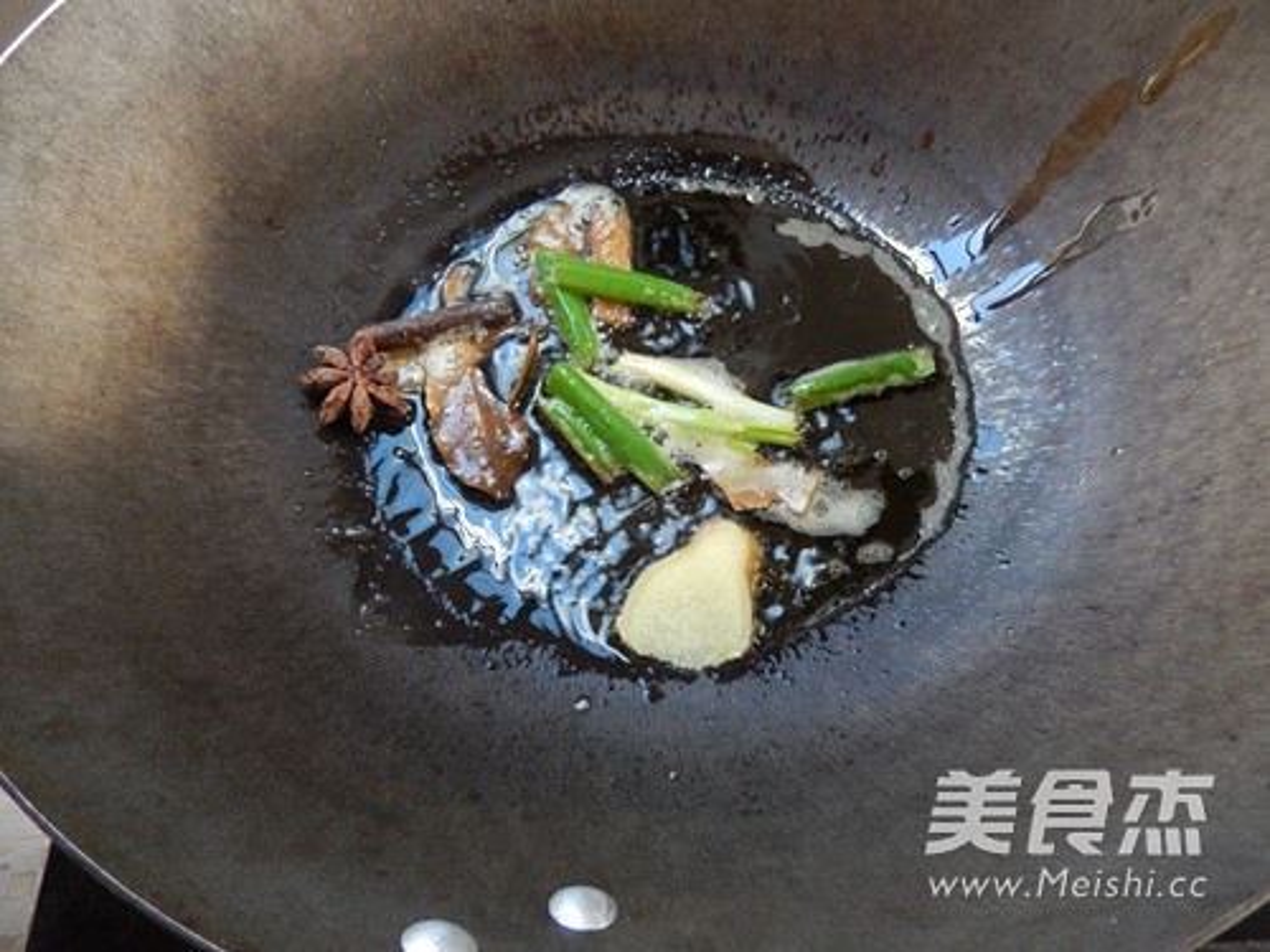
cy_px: 476
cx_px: 635
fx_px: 917
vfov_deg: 54.9
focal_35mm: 25
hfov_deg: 69.4
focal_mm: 4.5
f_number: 3.4
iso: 400
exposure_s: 1/100
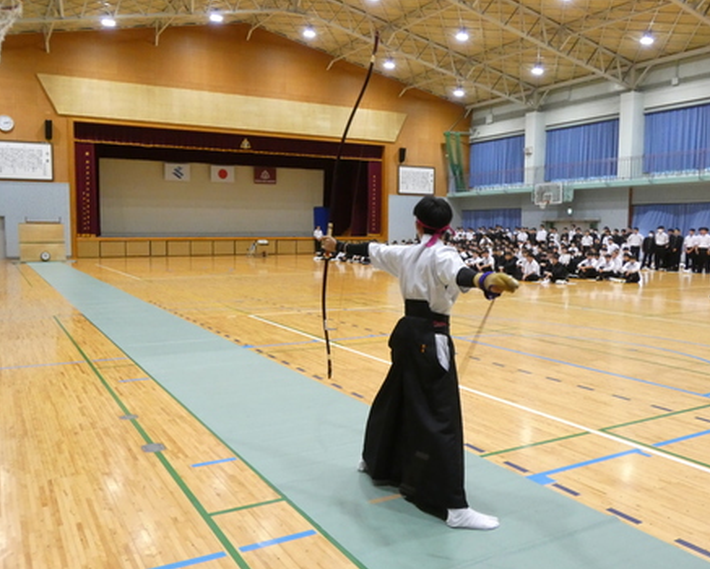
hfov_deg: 58.7
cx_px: 349
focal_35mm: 30
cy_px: 284
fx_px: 631
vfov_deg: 48.5
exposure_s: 1/80
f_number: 3.2
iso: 800
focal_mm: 5
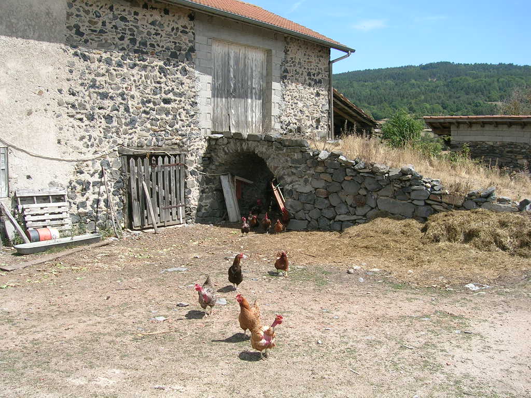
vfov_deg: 40.7
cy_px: 199
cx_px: 266
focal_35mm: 35
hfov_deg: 52.6
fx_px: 537
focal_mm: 5.4
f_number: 4.8
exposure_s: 1/291
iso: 50
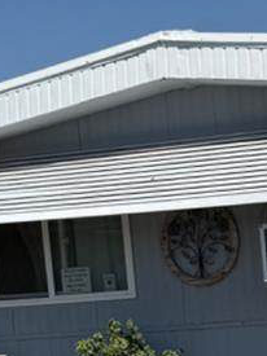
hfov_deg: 10.9
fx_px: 1348
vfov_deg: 14.4
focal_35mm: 131
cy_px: 462
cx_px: 382
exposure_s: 1/11905
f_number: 1.78
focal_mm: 6.76
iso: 80
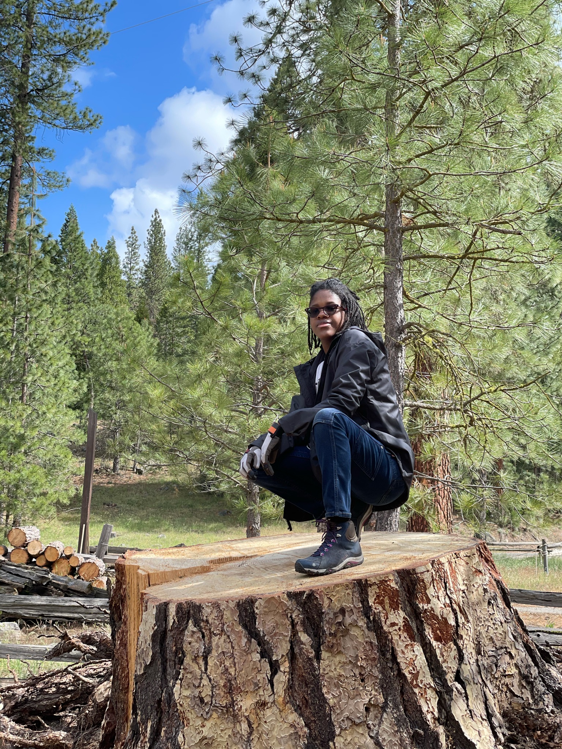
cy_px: 374
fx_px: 1126
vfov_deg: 36.8
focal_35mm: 52
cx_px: 281
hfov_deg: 28.0
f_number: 2
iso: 25
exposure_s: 1/390
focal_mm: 6
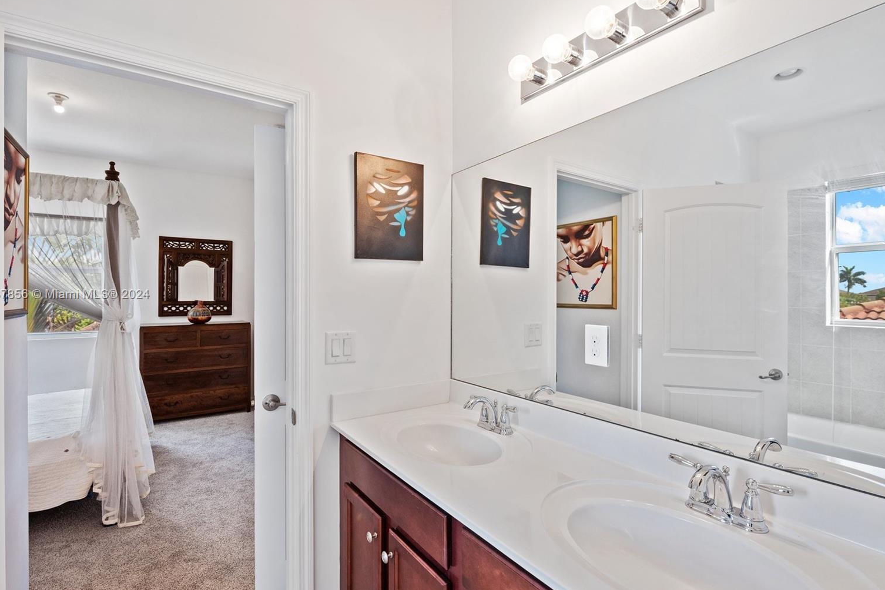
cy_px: 295
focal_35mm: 17
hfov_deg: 93.3
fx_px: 418
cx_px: 431
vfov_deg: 70.4
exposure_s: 1/15
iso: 360
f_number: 8
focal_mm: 16
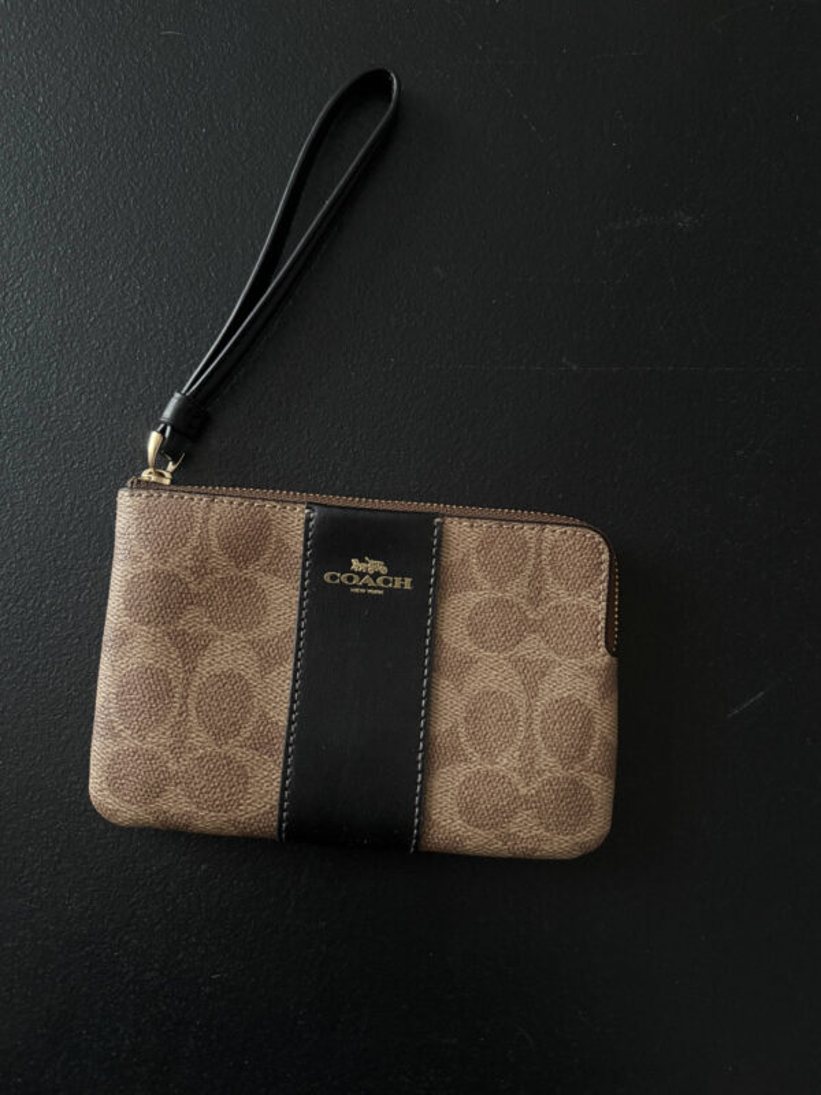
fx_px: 759
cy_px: 548
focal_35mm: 24
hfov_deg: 56.8
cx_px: 410
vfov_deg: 71.6
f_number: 1.78
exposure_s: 1/57
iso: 800
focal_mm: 6.76
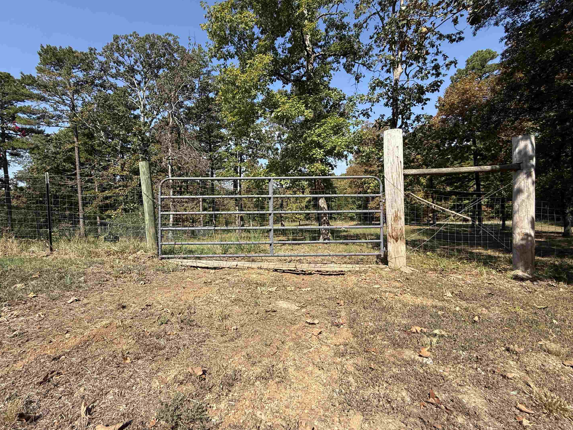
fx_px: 248
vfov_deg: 81.6
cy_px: 201
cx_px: 267
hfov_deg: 98.0
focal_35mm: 15
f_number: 2.2
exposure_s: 1/1189
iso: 50
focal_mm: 2.22
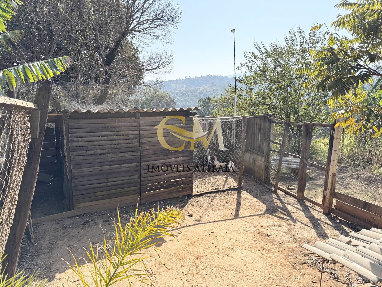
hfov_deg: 71.6
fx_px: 265
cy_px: 144
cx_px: 191
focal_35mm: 24
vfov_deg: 56.8
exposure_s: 1/3096
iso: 80
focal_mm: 6.76
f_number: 1.78
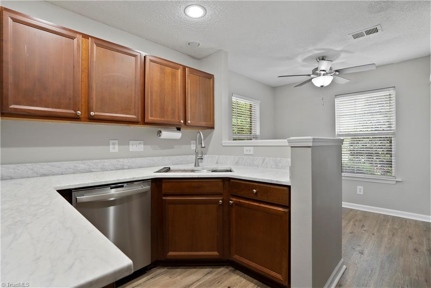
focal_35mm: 17
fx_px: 204
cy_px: 144
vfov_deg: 70.5
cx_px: 216
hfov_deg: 93.3
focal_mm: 17
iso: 500
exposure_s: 1/6
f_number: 7.1
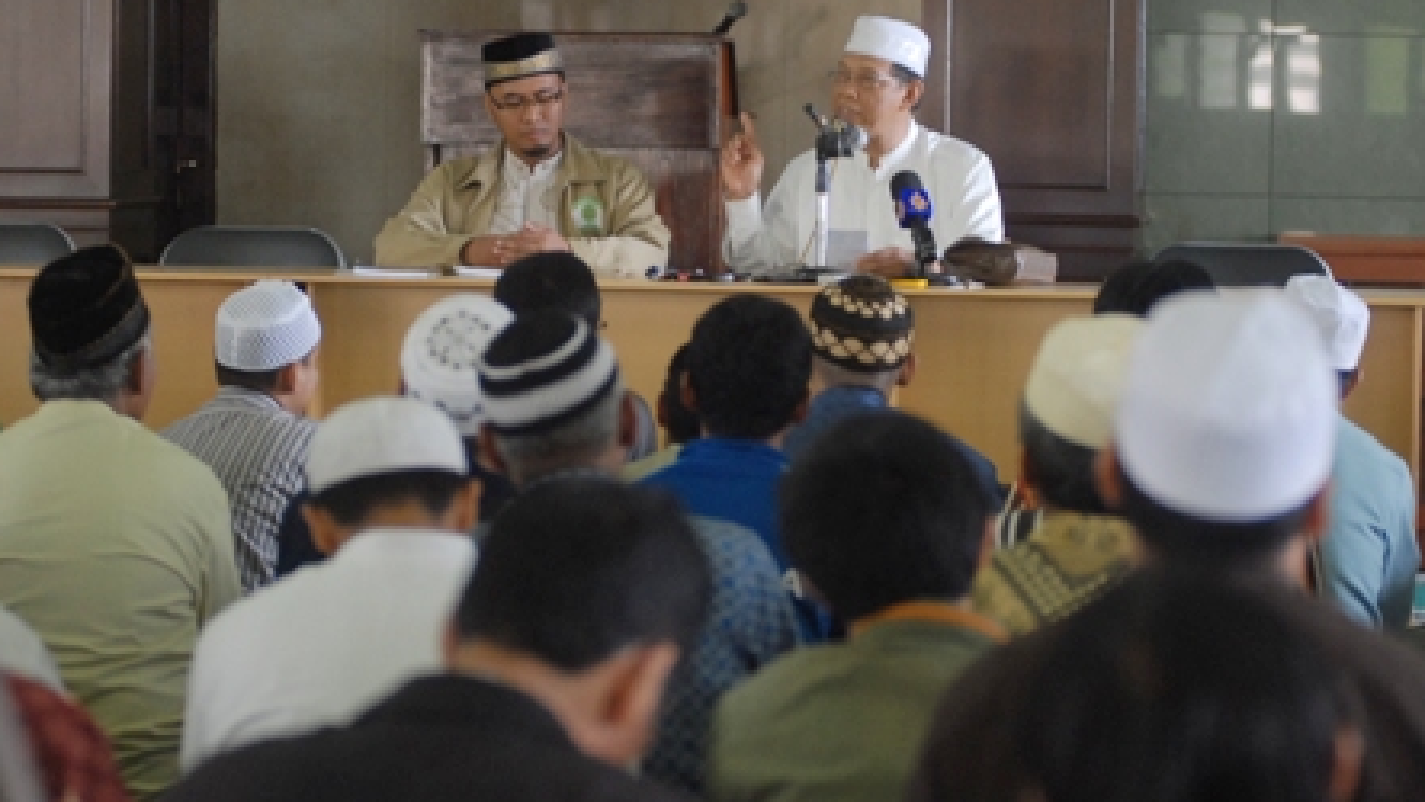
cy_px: 407
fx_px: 4800
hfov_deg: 16.9
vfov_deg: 9.6
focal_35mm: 127
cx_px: 716
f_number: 2.8
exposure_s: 1/40
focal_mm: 80
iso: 640
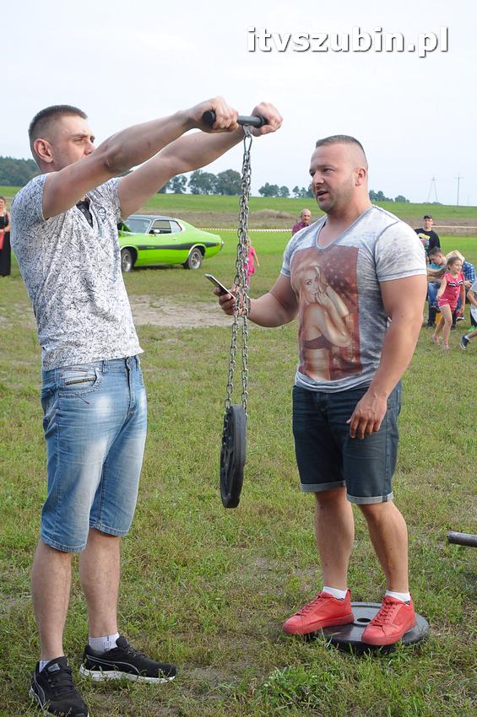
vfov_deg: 33.4
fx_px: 1195
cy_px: 358
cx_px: 238
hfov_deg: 22.6
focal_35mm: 60
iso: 400
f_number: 6.3
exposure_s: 1/160
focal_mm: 40
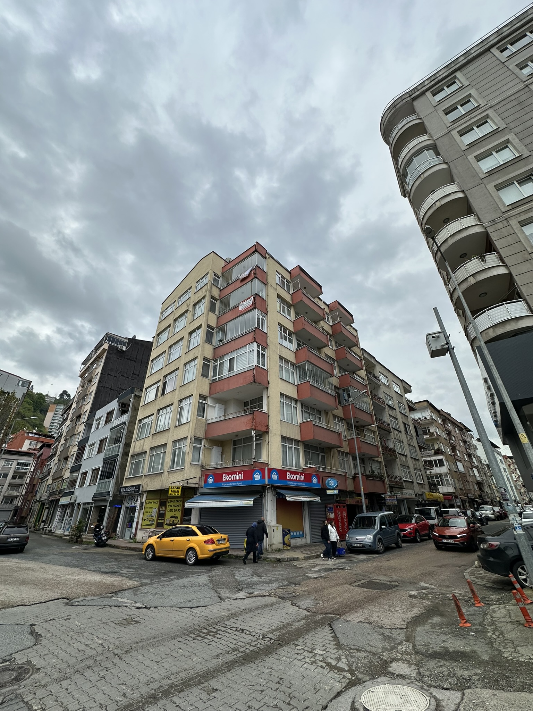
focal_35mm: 14
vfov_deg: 102.1
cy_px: 356
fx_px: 287
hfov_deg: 85.7
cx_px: 266
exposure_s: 1/2020
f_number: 2.2
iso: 50
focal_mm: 2.22
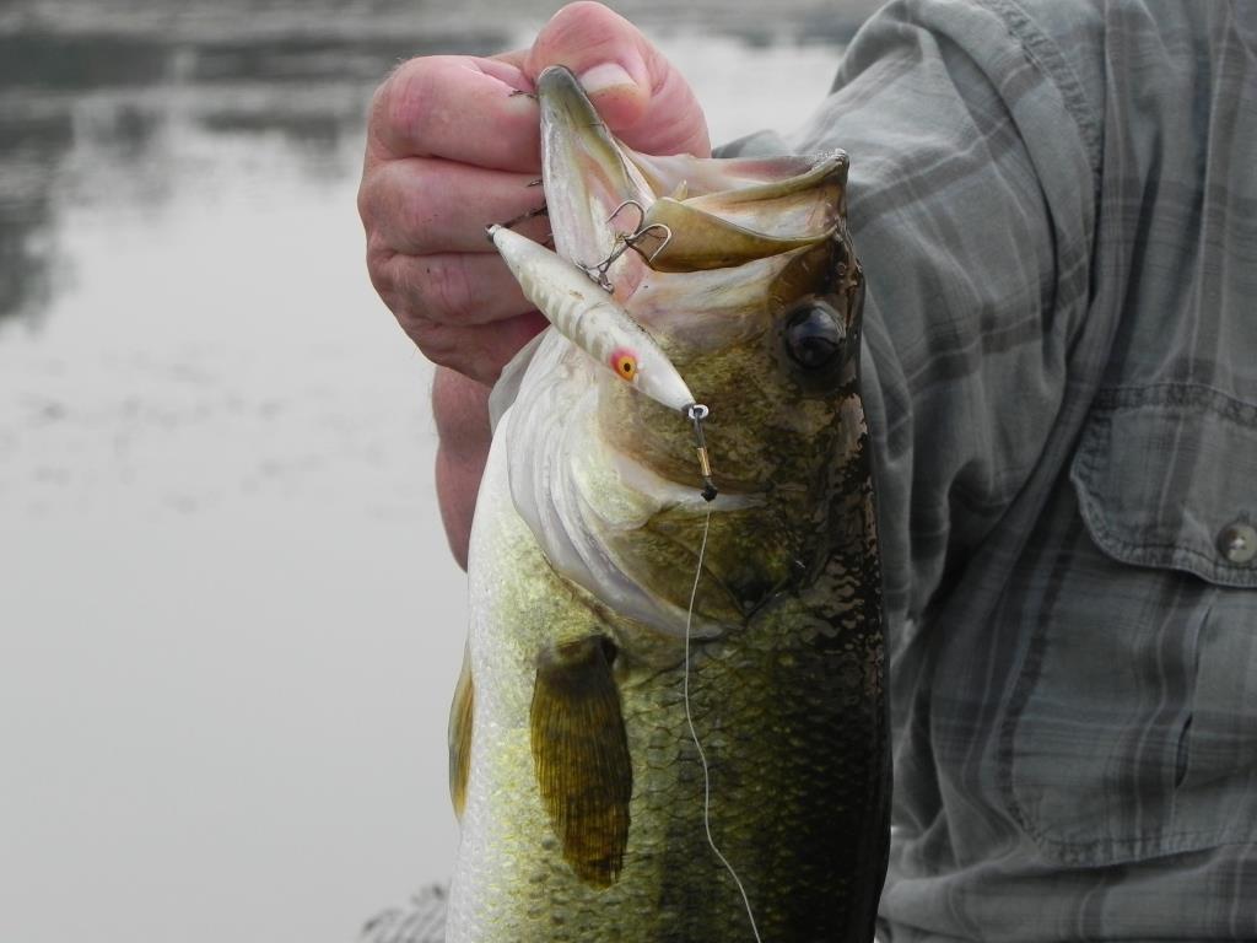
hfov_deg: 9.3
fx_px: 7698
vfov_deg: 7.0
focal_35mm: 212
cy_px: 472
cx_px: 628
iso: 160
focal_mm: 37.7
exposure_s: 1/255
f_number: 5
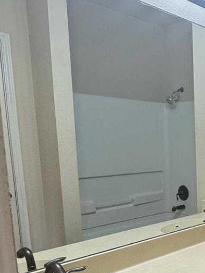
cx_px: 273
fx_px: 324
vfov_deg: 45.0
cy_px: 185
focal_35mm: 41
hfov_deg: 28.3
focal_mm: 2.22
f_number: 2.2
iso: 160
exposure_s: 1/120
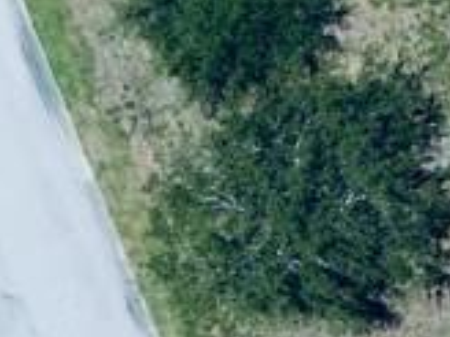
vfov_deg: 9.9
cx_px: 958
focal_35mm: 150
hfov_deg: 11.6
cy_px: 79
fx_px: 1950
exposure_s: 1/5000
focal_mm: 6.72
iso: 150
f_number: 1.7
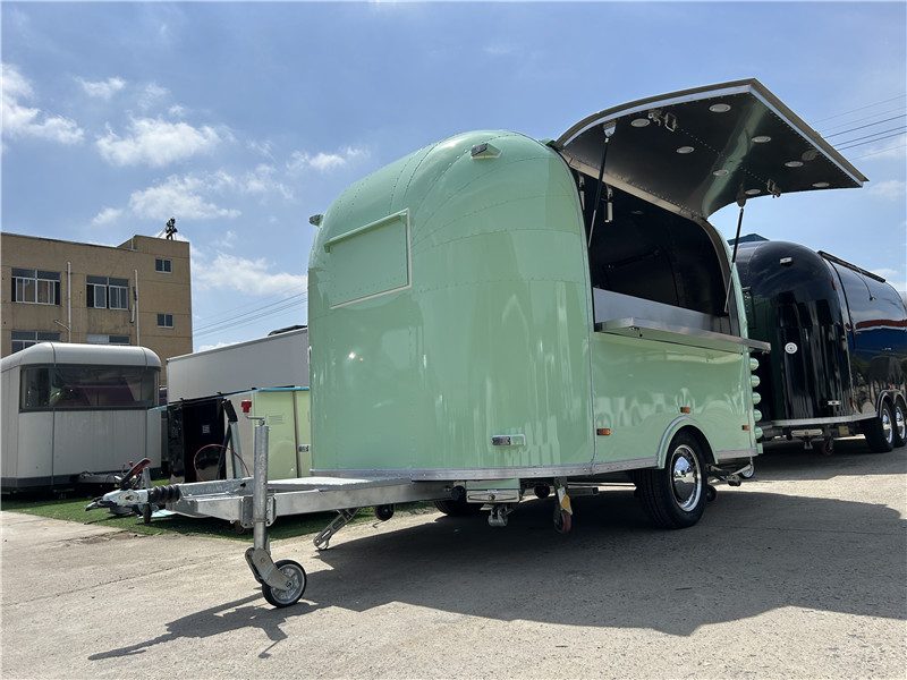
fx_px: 681
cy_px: 340
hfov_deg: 67.3
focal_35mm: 26
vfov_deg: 53.1
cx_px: 454
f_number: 1.5
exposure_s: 1/7463
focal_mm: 5.7
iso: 50
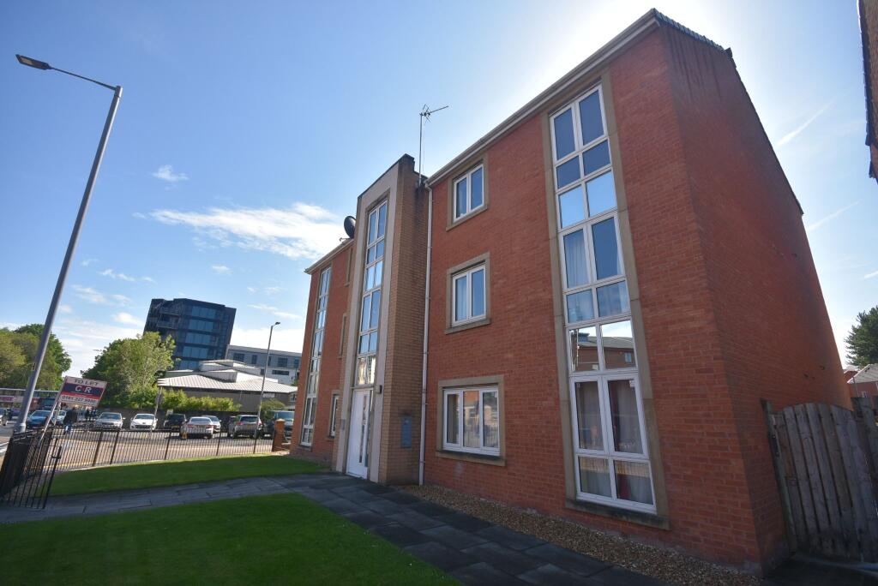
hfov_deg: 100.4
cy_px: 293
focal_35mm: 15
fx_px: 366
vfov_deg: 77.4
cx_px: 439
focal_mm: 10
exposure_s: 1/500
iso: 320
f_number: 8
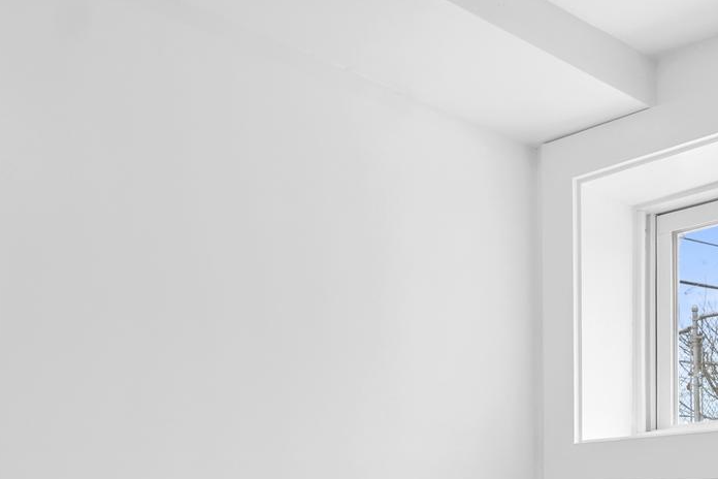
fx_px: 997
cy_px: 636
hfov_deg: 34.4
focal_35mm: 50
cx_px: 785
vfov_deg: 23.6
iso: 320
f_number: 3.2
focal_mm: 17
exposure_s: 1/30
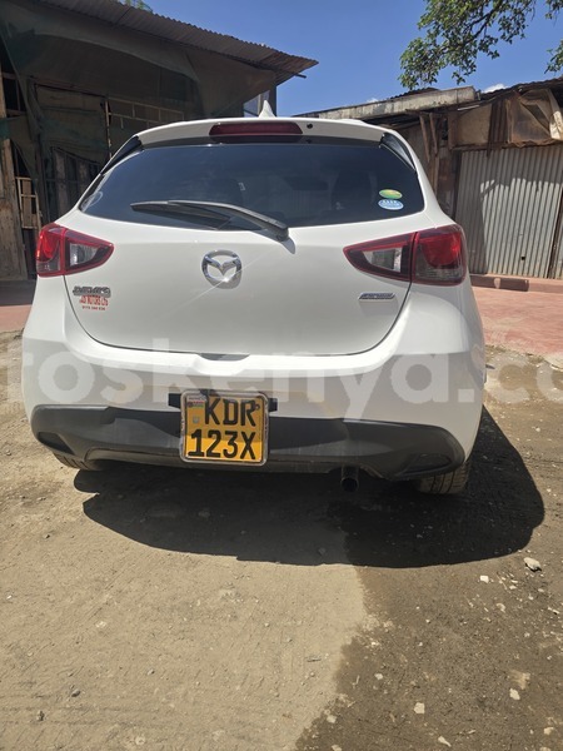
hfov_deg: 58.9
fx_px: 499
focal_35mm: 23
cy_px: 376
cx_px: 282
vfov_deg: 73.9
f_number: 1.7
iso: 12
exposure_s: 1/1008
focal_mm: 6.3
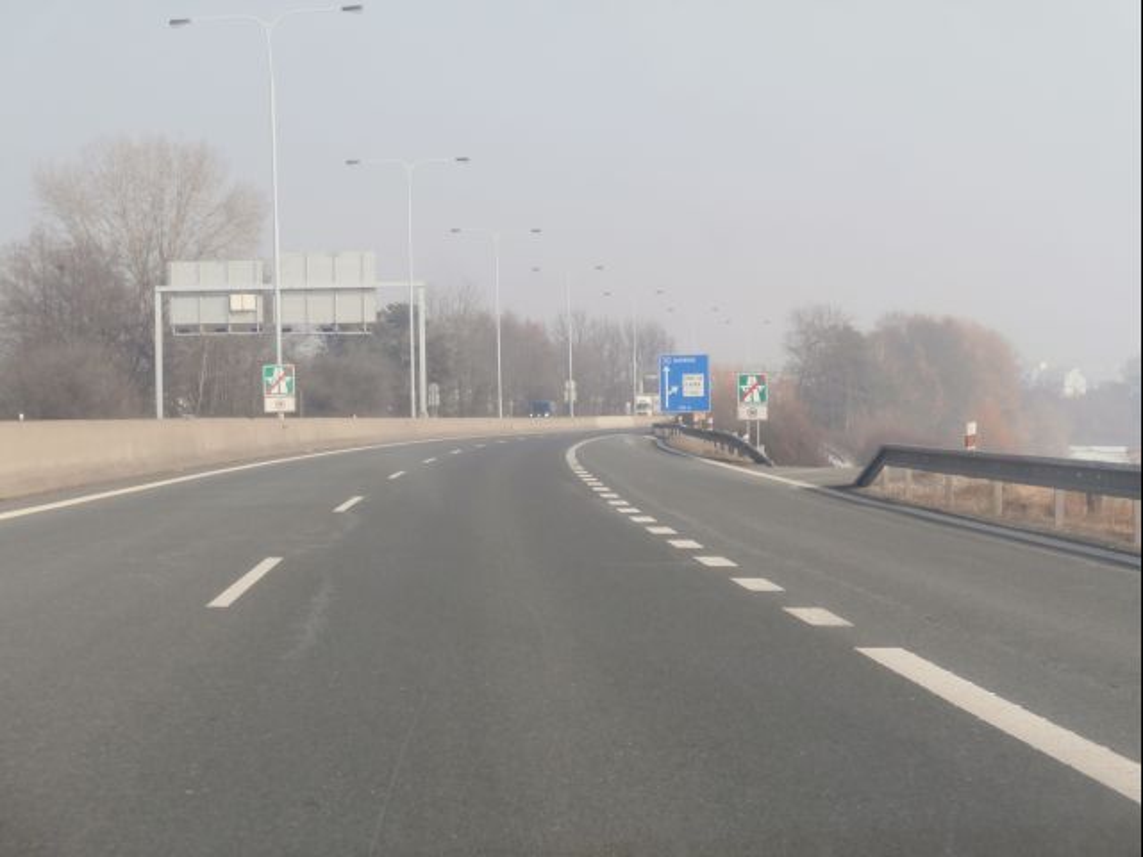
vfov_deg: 17.2
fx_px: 2840
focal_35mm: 86
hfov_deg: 22.8
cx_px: 572
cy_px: 428
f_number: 5
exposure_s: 1/320
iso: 100
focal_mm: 15.16
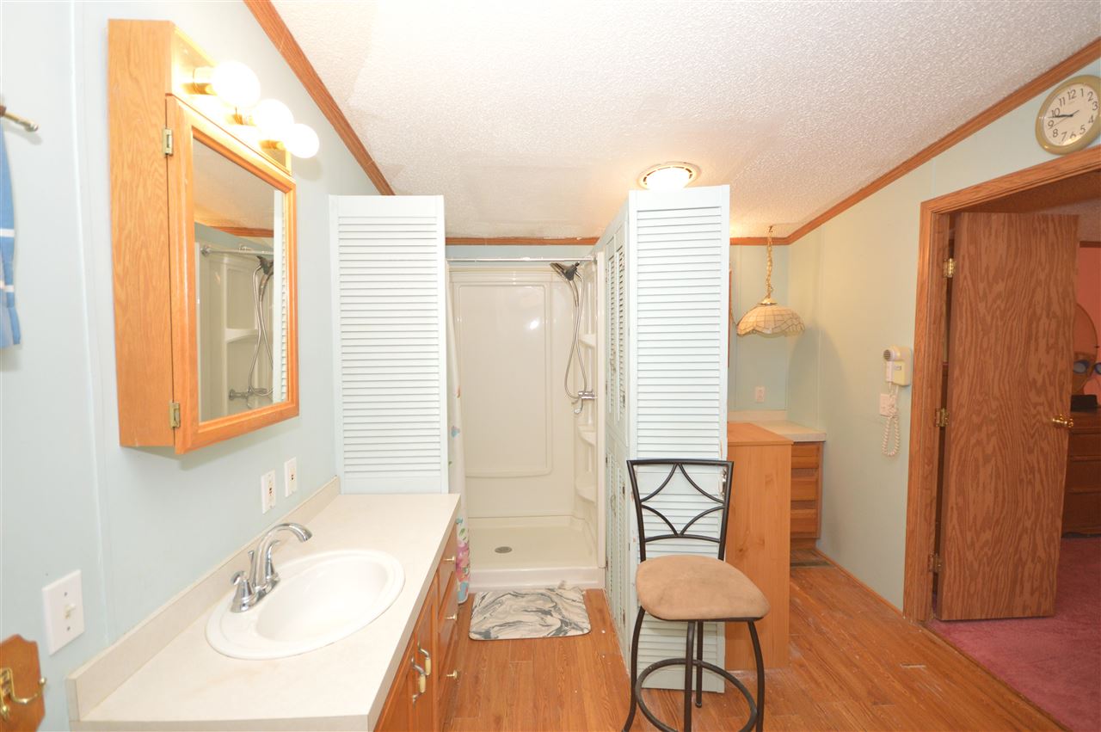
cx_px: 550
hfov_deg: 100.4
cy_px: 366
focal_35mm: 15
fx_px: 458
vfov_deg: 77.2
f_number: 4
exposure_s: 1/60
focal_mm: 10
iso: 720
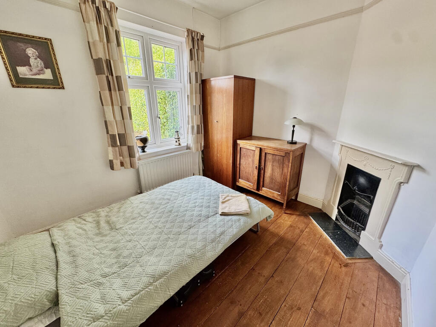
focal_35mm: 14
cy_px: 164
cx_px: 218
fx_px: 176
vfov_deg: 85.7
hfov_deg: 102.1
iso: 200
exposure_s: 1/99
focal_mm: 2.22
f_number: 2.2
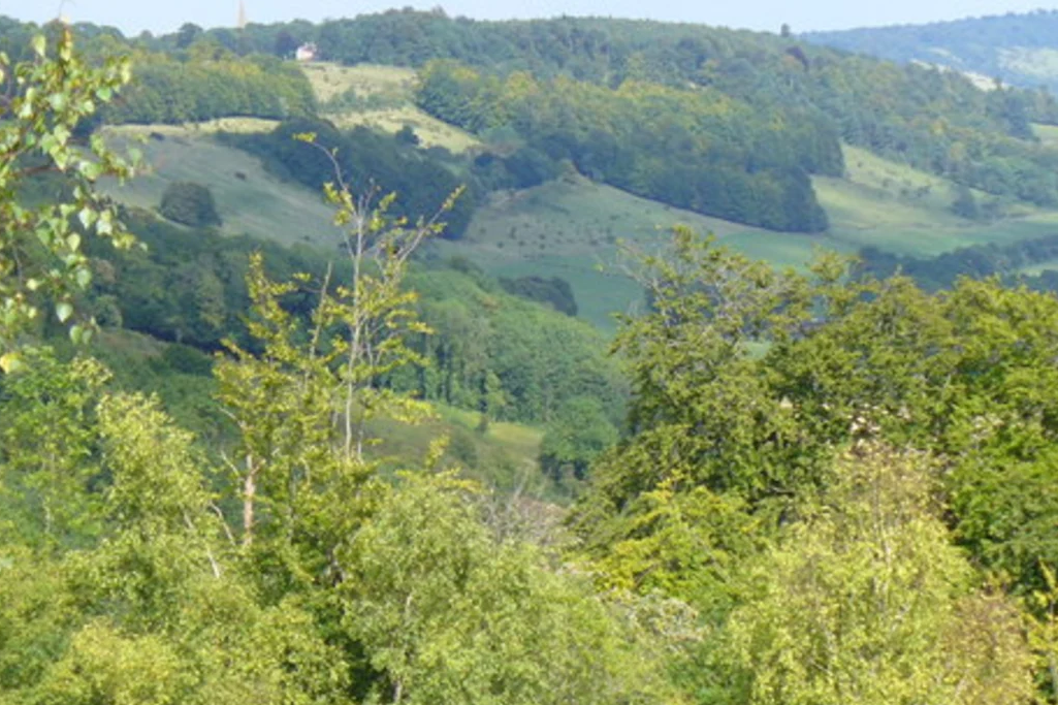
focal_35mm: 152
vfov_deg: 9.0
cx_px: 505
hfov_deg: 13.5
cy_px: 409
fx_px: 4466
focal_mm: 17.2
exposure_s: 1/500
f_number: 3.5
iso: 80
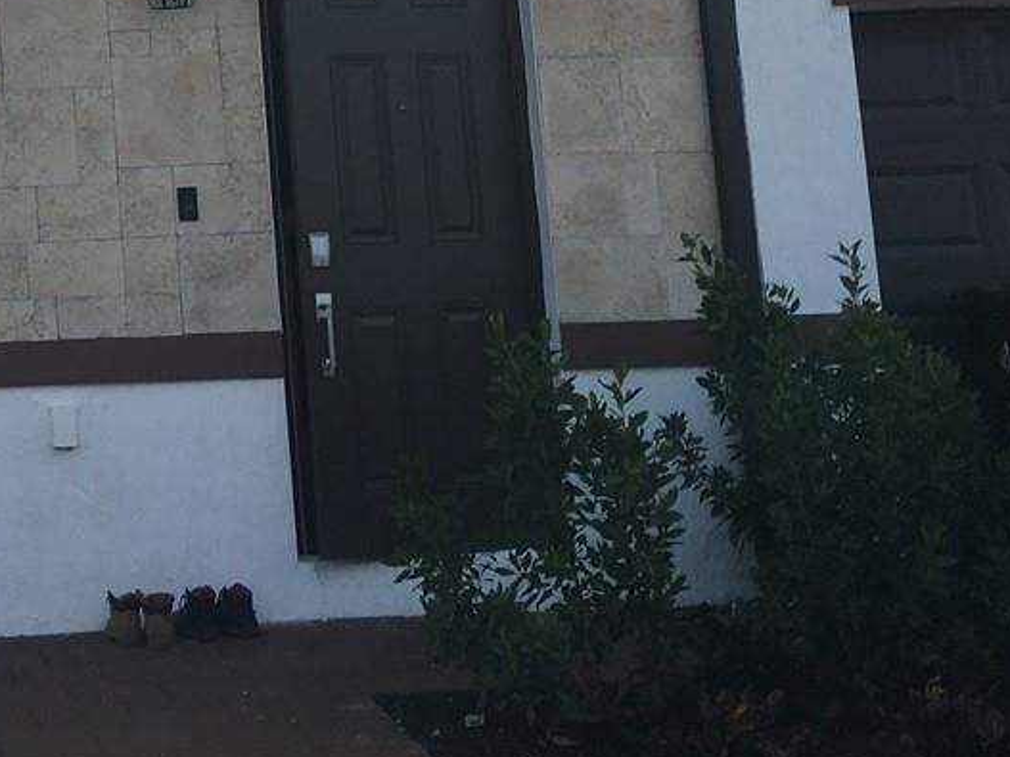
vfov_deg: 16.1
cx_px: -176
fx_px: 2567
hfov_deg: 20.9
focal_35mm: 88
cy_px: -167
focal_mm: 4.15
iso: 25
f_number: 2.2
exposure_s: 1/1054
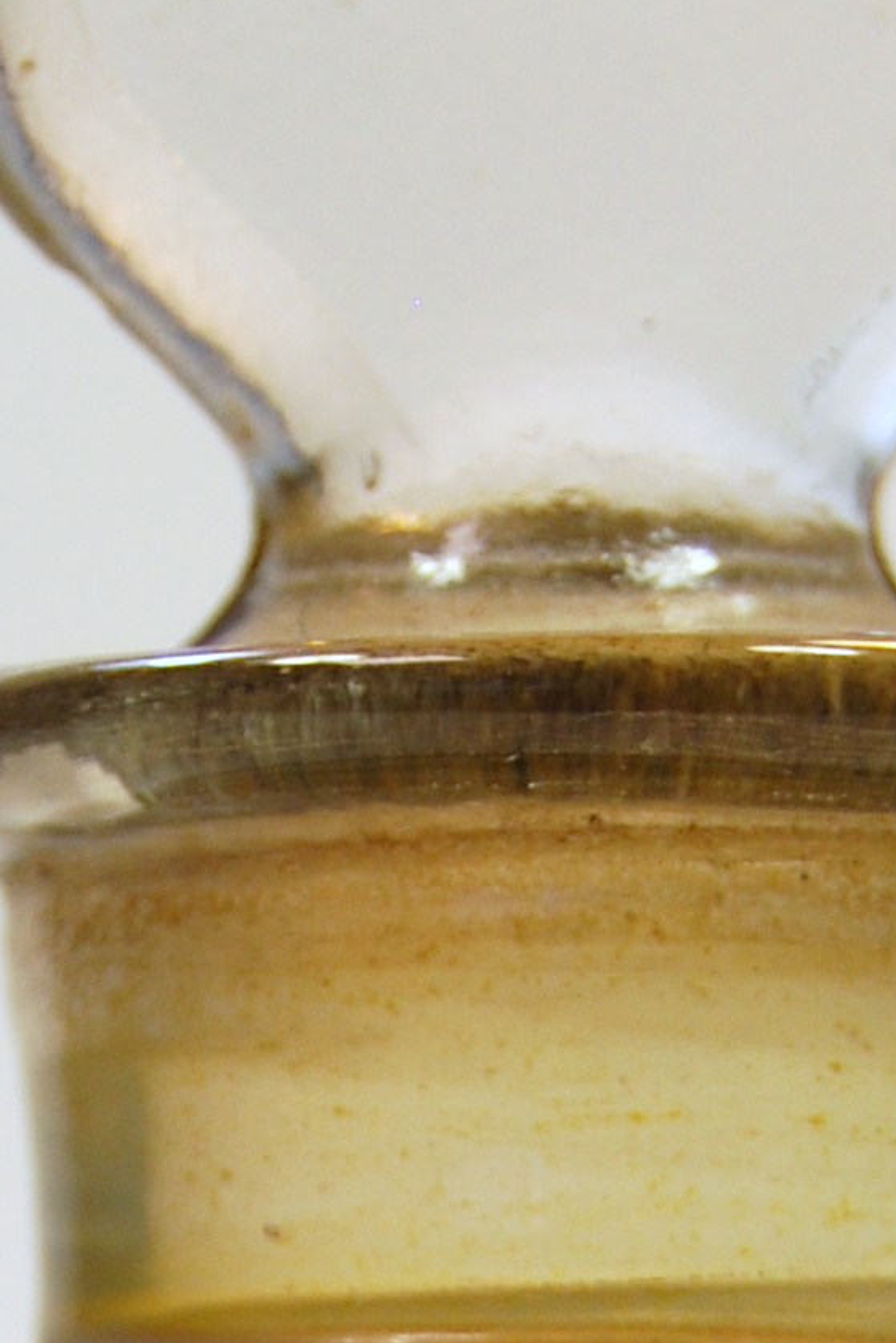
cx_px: 577
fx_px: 12948
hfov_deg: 4.0
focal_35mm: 347
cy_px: 2297
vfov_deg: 5.8
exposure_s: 1/60
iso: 200
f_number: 5.6
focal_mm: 50
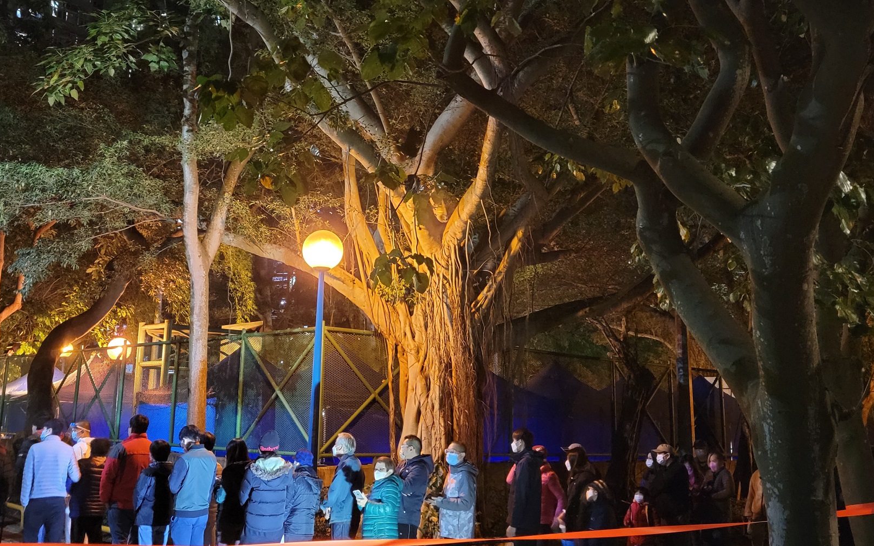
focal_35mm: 38
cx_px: 381
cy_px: 237
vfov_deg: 33.5
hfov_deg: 51.4
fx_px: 905
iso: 1000
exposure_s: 1/25
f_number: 1.8
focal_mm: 6.7
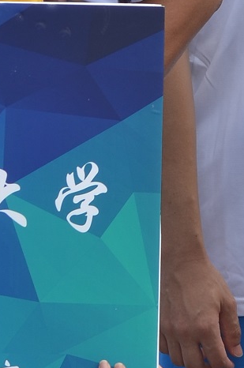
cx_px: -176
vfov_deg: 3.5
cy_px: -33
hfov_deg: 2.3
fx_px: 5949
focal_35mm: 583
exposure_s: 1/200
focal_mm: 80
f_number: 8
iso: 100
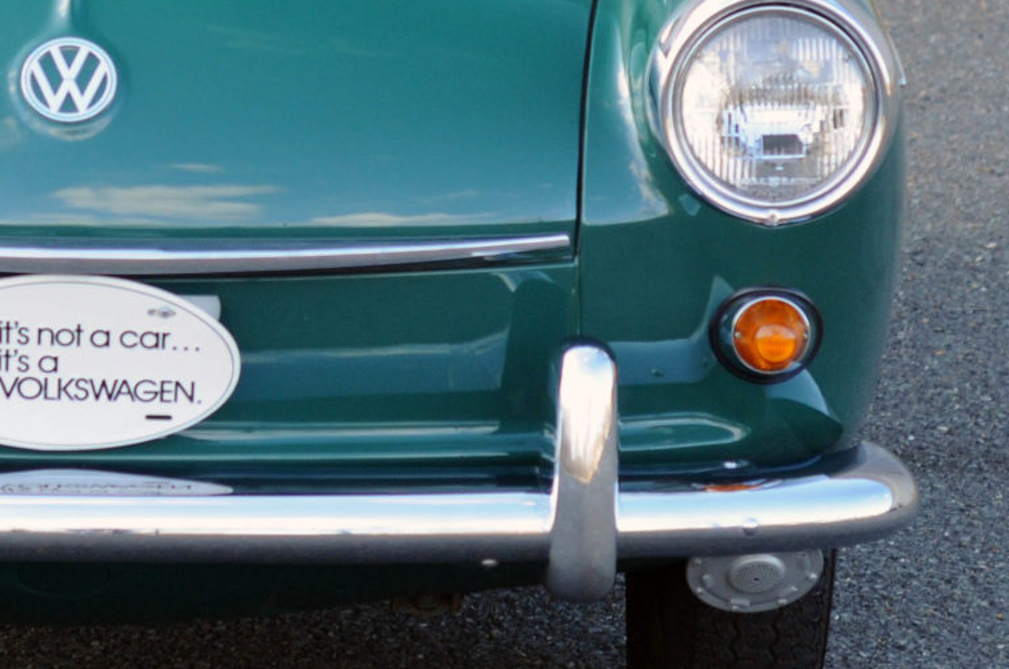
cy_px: 36
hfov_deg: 10.1
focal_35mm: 203
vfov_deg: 6.7
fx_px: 5680
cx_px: 59
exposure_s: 1/100
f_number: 4
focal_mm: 50
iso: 400
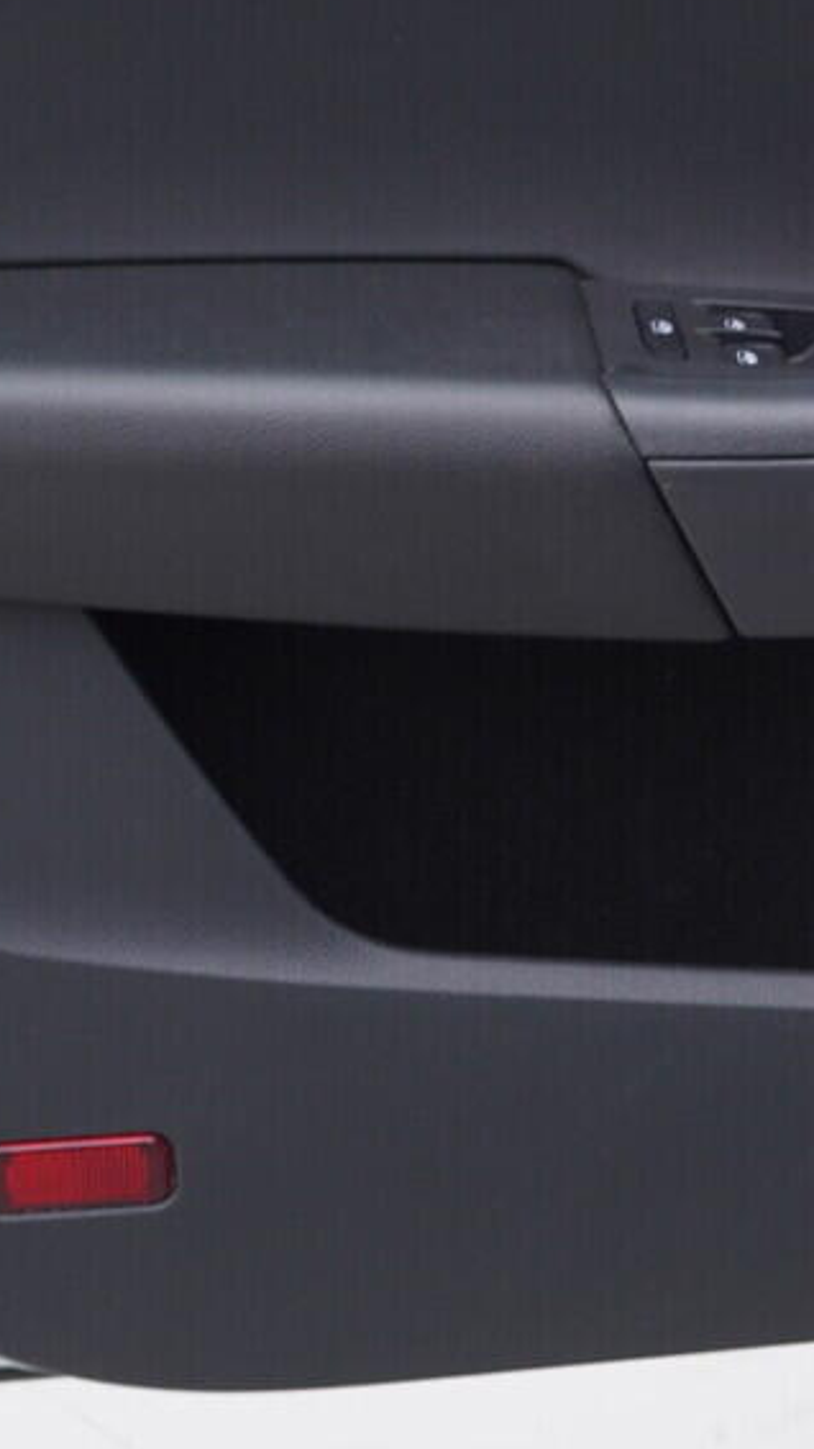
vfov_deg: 22.2
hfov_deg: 12.6
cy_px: 512
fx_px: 3687
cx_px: 573
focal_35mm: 96
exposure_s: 1/50
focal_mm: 24
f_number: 3.2
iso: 125
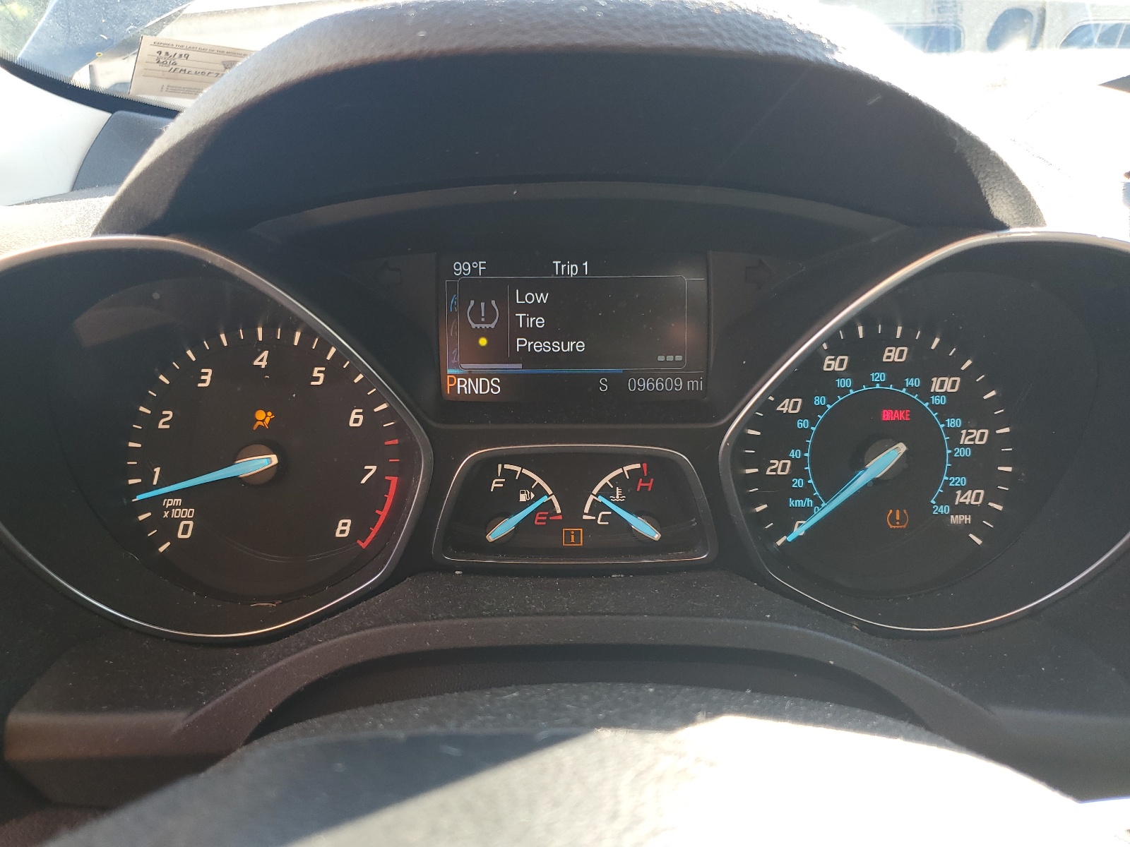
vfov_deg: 53.1
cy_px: 424
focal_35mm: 26
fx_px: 849
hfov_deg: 67.3
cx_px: 565
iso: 50
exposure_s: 1/135
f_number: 1.5
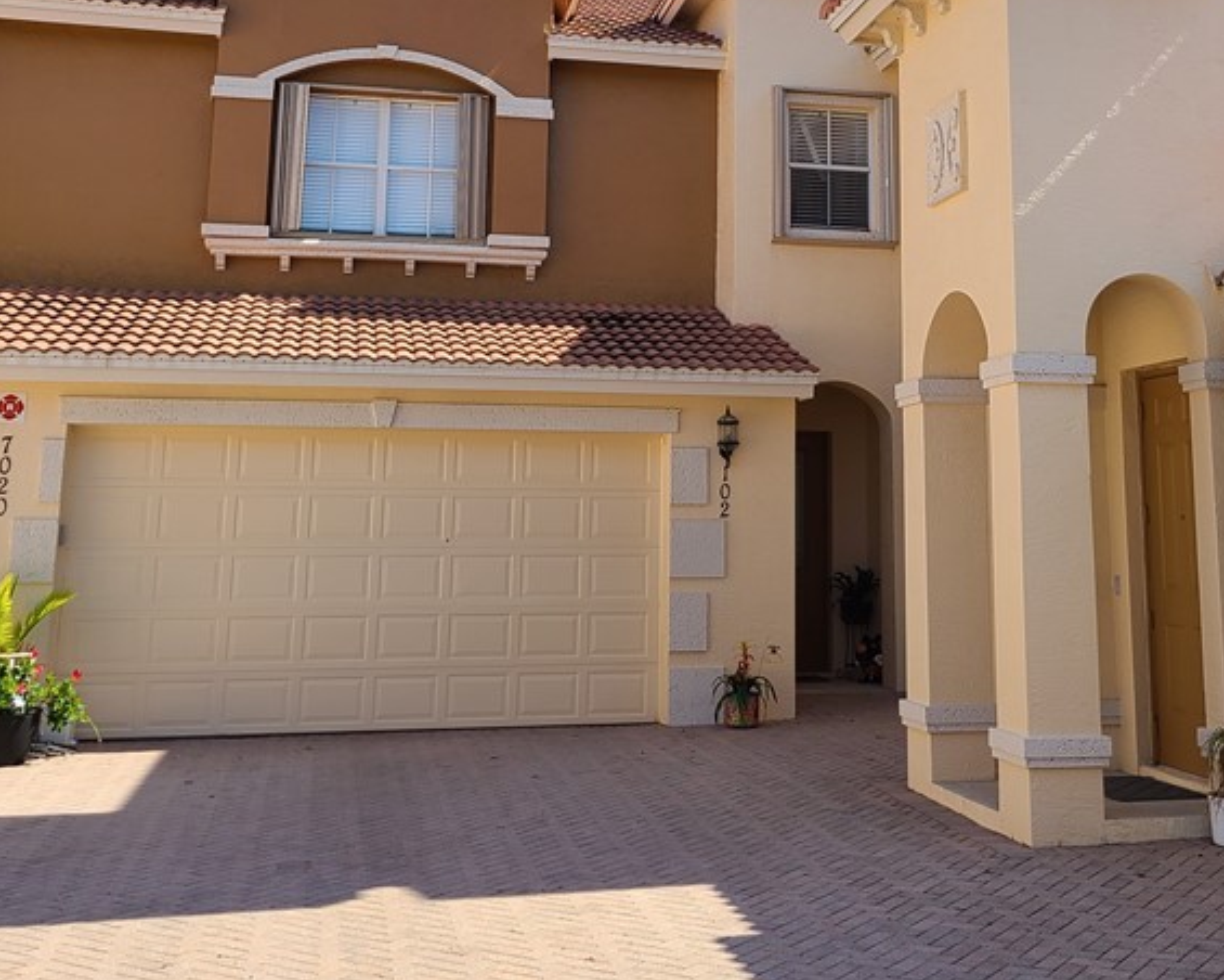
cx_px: 786
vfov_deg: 32.0
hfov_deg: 40.0
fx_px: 1666
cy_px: 225
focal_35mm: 46
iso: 40
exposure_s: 1/1304
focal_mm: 5.4
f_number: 1.8
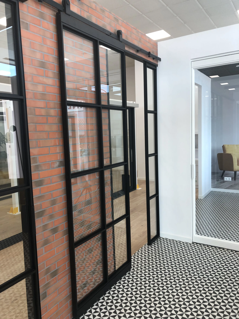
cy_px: 160
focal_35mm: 28
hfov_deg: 49.7
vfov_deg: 63.4
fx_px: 258
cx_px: 120
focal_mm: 4
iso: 25
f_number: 1.8
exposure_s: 1/50
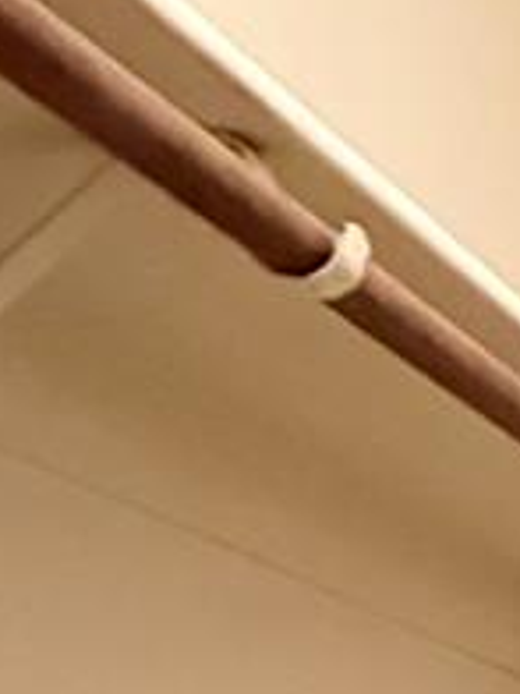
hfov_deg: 10.4
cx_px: 1512
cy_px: 1314
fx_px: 2143
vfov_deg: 15.4
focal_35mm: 107
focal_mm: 2.22
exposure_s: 1/40
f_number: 2.2
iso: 1000
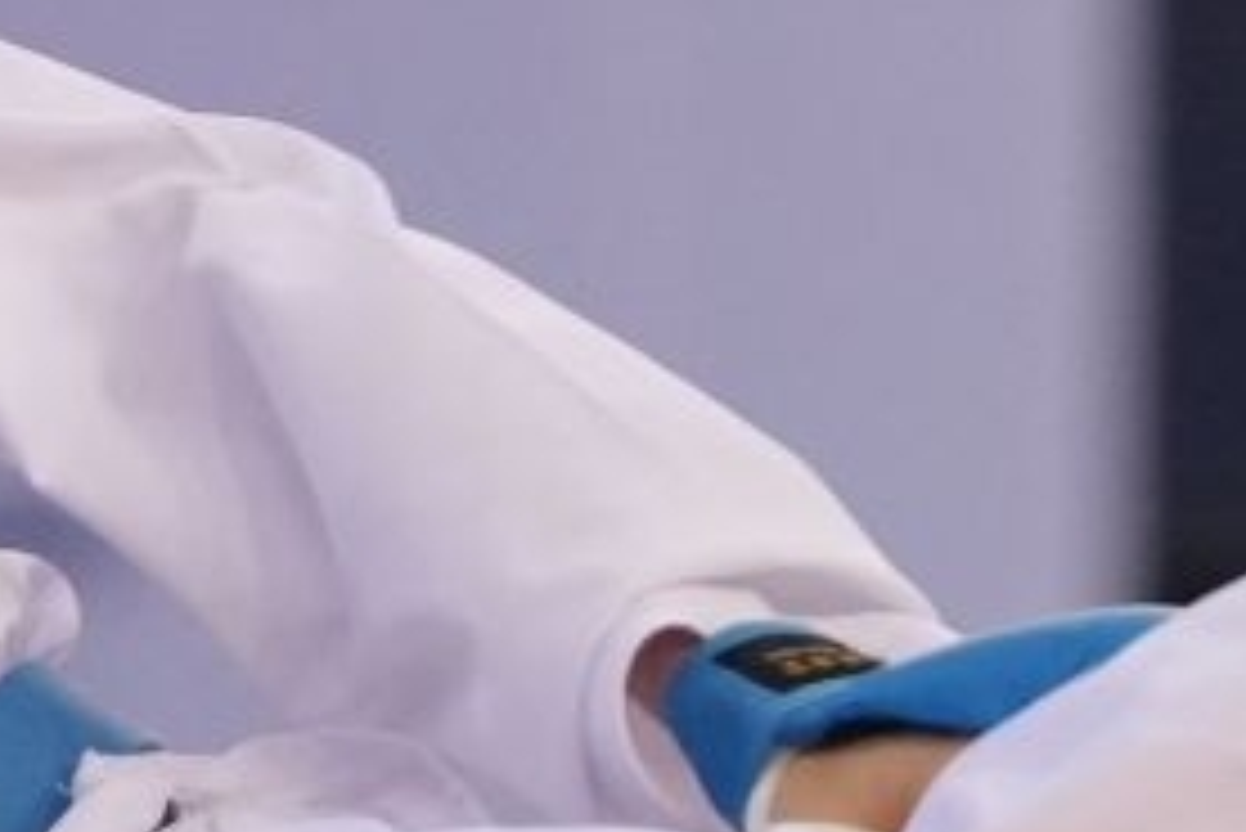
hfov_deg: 1.1
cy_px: 962
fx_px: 65619
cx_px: 373
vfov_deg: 0.7
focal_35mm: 1895
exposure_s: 1/1000
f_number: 2.8
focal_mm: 195
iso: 1600
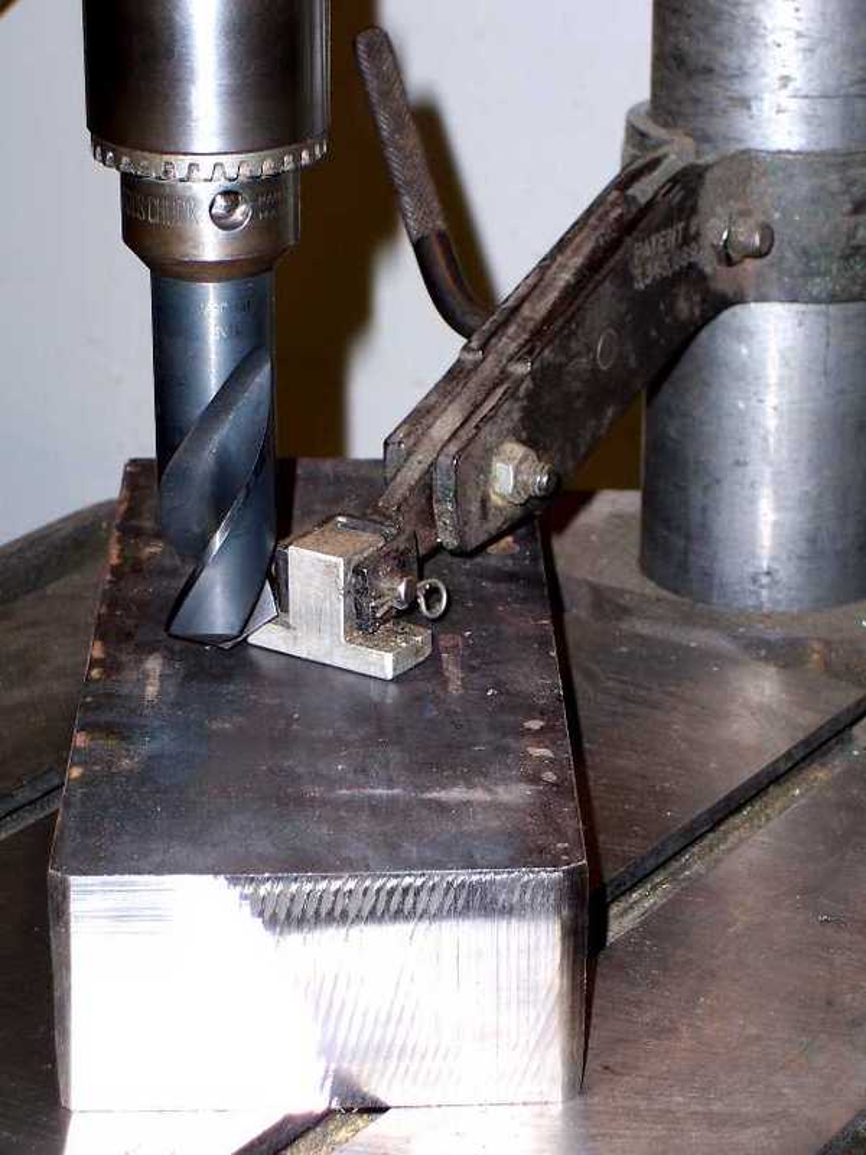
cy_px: 578
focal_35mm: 102
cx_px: 433
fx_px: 3402
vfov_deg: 19.3
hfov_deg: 14.5
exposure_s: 1/90
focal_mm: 16.8
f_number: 4.6
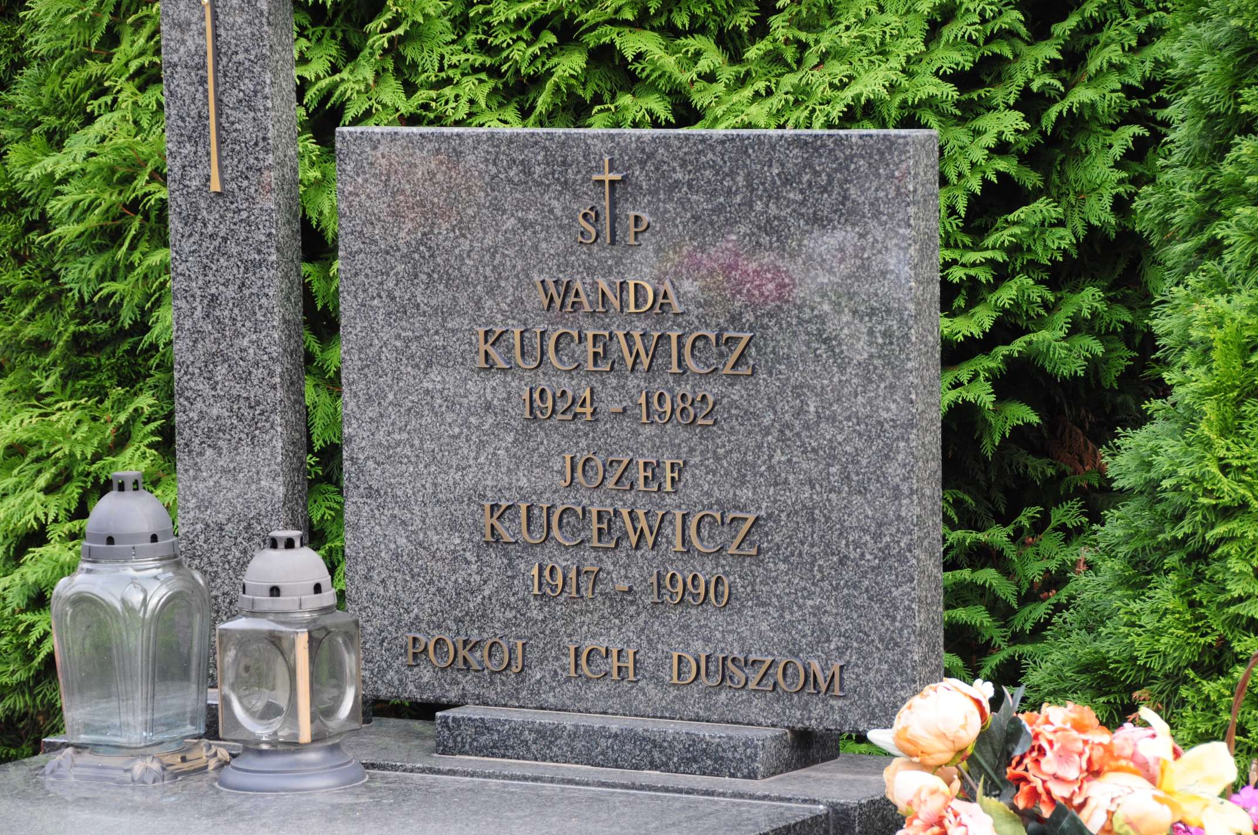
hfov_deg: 15.2
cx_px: 629
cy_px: 418
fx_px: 4712
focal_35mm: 135
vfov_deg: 10.1
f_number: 7.1
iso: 500
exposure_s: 1/125
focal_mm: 90
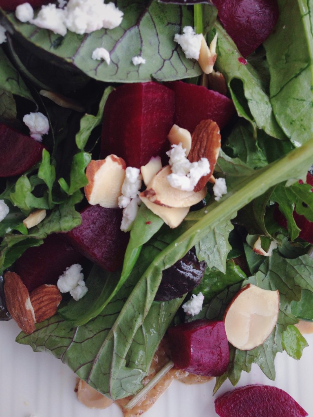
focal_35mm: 33
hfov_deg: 42.9
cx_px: 156
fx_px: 398
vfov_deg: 55.4
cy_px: 208
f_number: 2.4
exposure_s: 1/120
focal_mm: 4.12
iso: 64
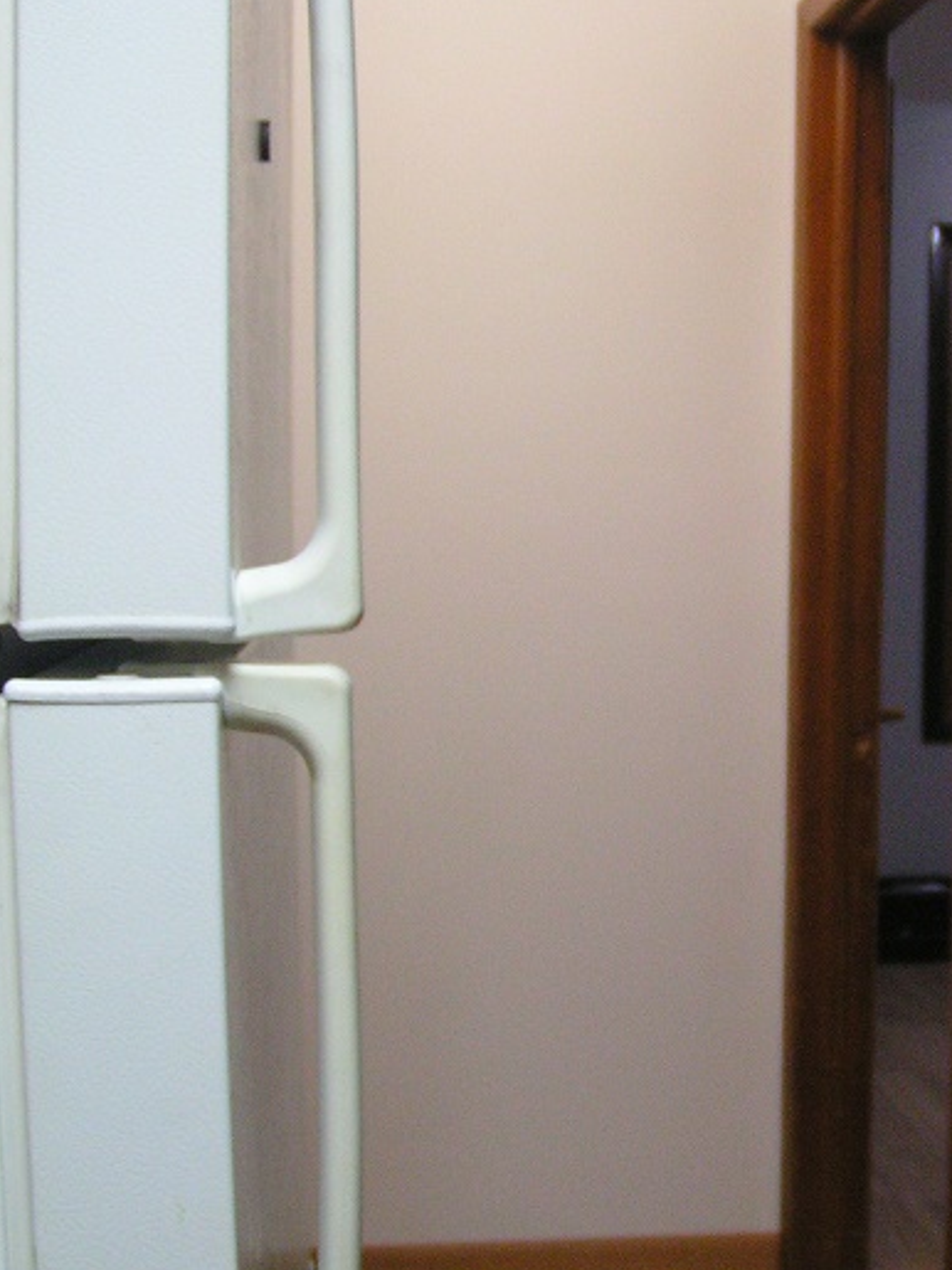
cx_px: 668
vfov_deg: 32.7
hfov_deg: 24.6
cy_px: 720
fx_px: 2164
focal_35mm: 59
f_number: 2.8
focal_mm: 5.8
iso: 160
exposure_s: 1/40
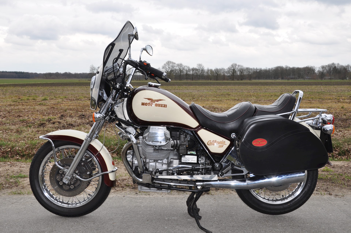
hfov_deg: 49.6
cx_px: 176
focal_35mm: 39
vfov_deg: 34.1
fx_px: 380
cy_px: 116
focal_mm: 26
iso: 200
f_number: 8
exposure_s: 1/200
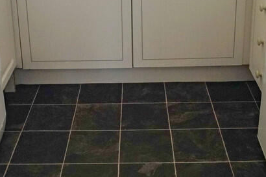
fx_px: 443
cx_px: 138
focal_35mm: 60
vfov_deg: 21.5
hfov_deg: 33.4
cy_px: -17
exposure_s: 1/100
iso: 400
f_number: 5
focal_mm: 16
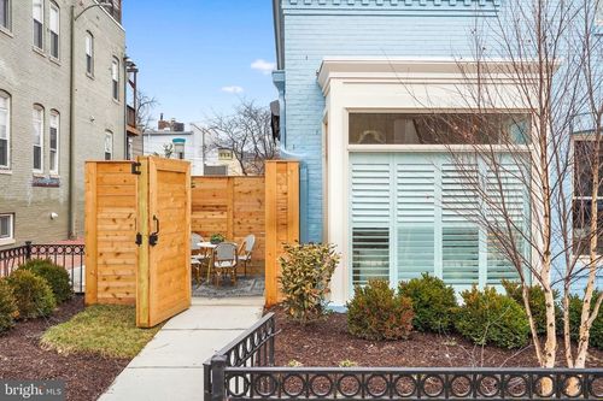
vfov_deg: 42.3
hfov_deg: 60.3
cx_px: 302
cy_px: 200
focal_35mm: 31
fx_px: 519
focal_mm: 31
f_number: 8
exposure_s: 1/160
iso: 320
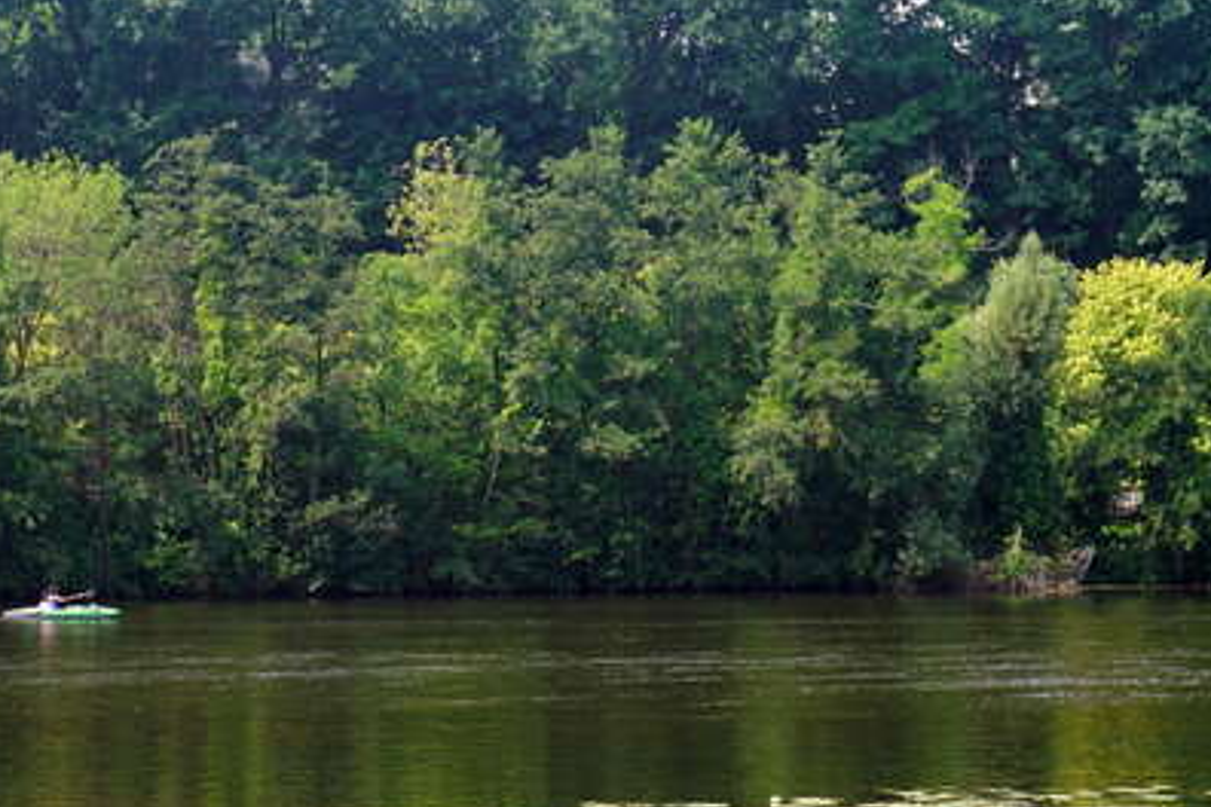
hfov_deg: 18.6
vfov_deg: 12.5
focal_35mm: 109
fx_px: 3666
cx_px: 306
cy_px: 558
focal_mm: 36
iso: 100
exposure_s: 1/100
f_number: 9
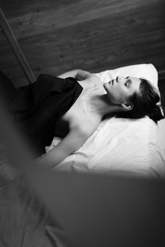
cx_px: 82
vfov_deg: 39.6
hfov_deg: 27.0
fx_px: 344
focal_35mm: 50
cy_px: 124
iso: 2000
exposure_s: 1/100
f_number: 1.8
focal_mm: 50
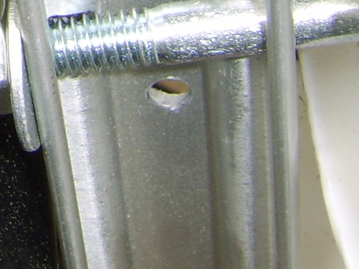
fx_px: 1555
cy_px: -274
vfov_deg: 9.3
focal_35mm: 150
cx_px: -206
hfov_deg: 12.4
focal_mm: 8.13
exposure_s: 1/176
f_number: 5.6
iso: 71
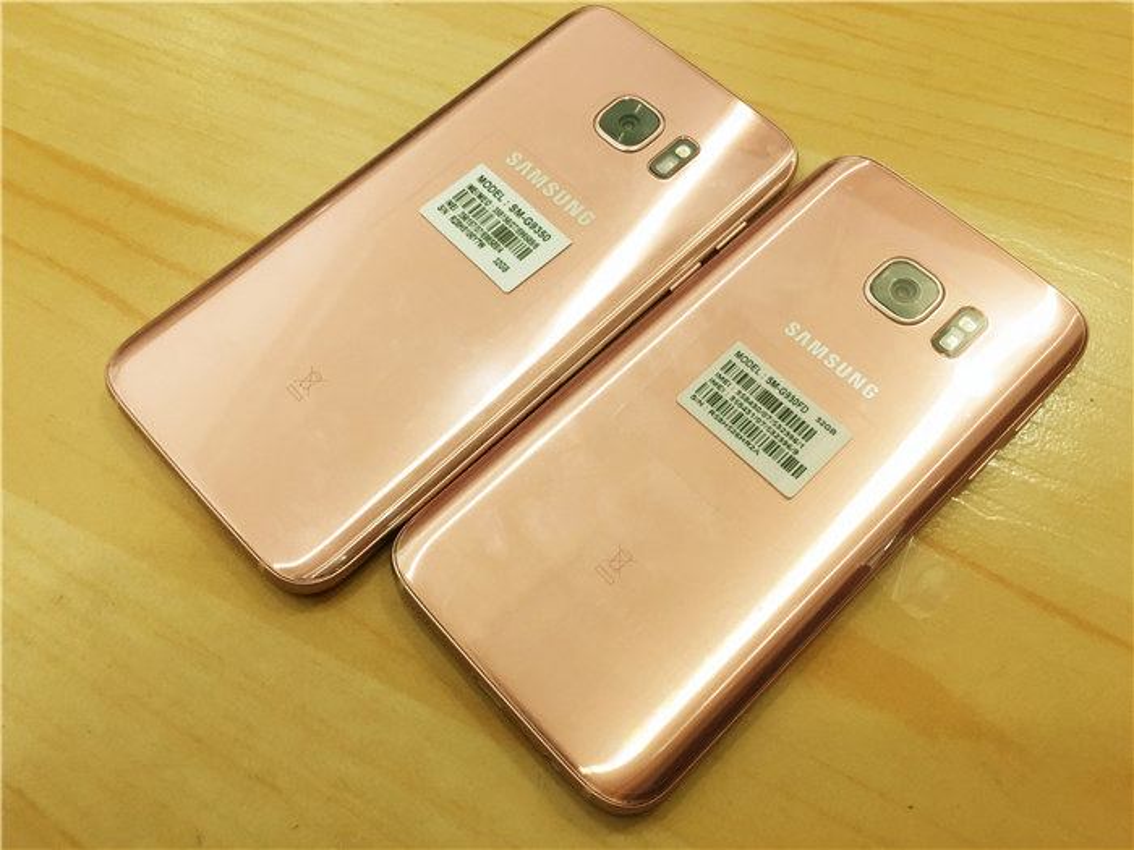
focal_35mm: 29
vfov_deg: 48.2
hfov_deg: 61.7
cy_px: 425
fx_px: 950
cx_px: 567
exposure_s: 1/17
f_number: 2.2
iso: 64
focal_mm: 4.15
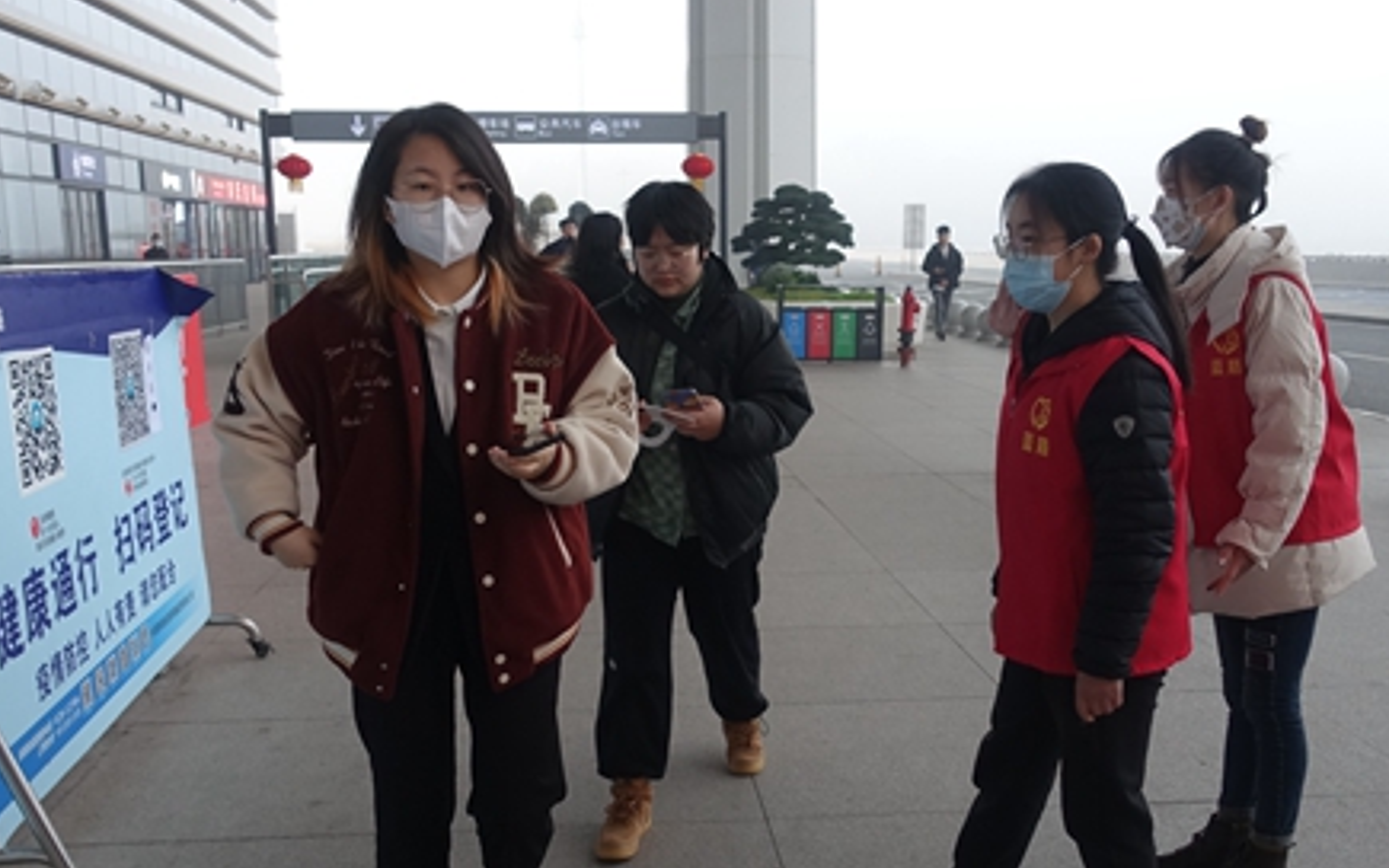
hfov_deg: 54.0
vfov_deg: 35.2
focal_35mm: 36
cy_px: 541
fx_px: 1363
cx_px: 722
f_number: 3.2
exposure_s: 1/250
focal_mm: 8.8
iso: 400
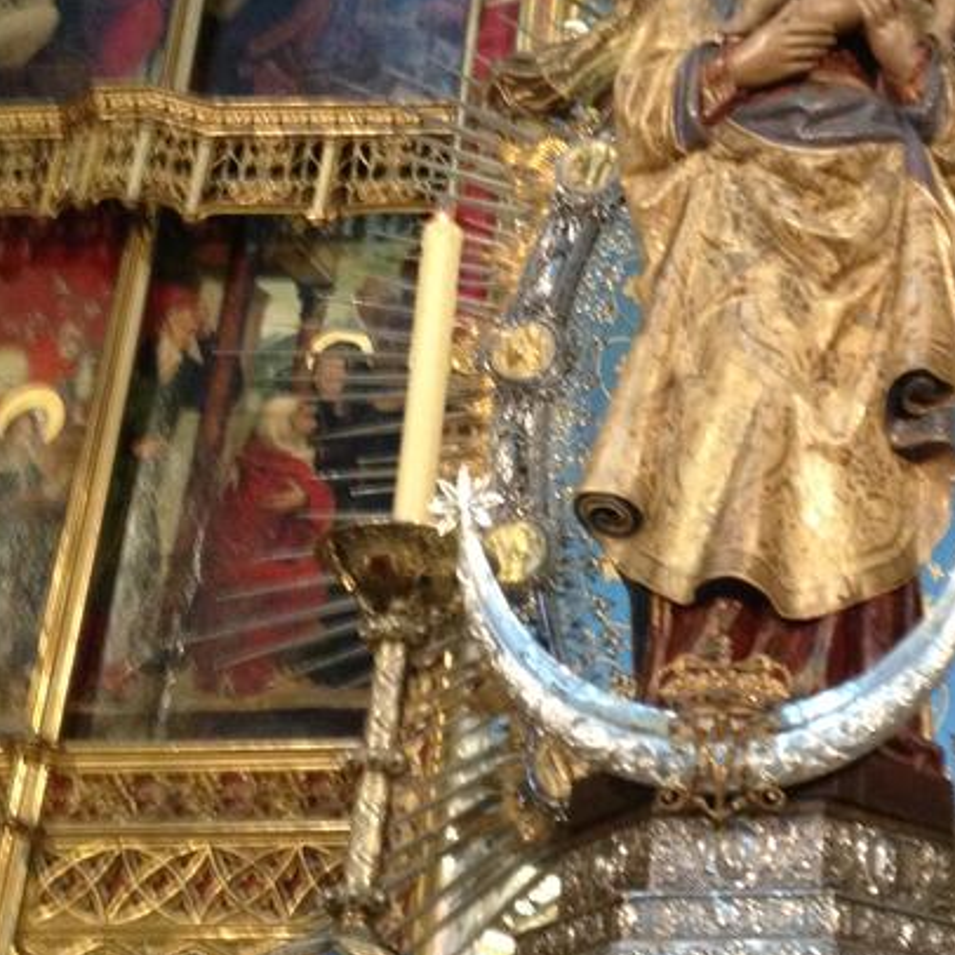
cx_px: 819
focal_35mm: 78
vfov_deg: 22.1
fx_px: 2435
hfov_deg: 21.8
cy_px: 350
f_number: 2.4
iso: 320
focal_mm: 4.28
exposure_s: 1/20
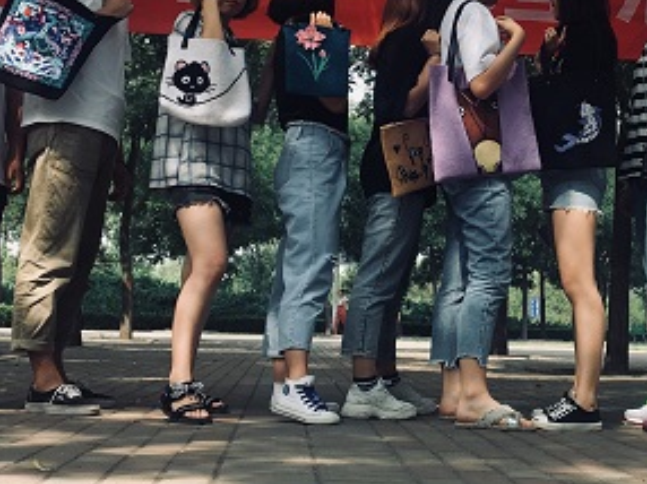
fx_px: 1214
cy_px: 251
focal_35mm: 65
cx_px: 500
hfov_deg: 29.3
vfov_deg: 22.6
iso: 25
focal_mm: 4.15
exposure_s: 1/680
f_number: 2.2
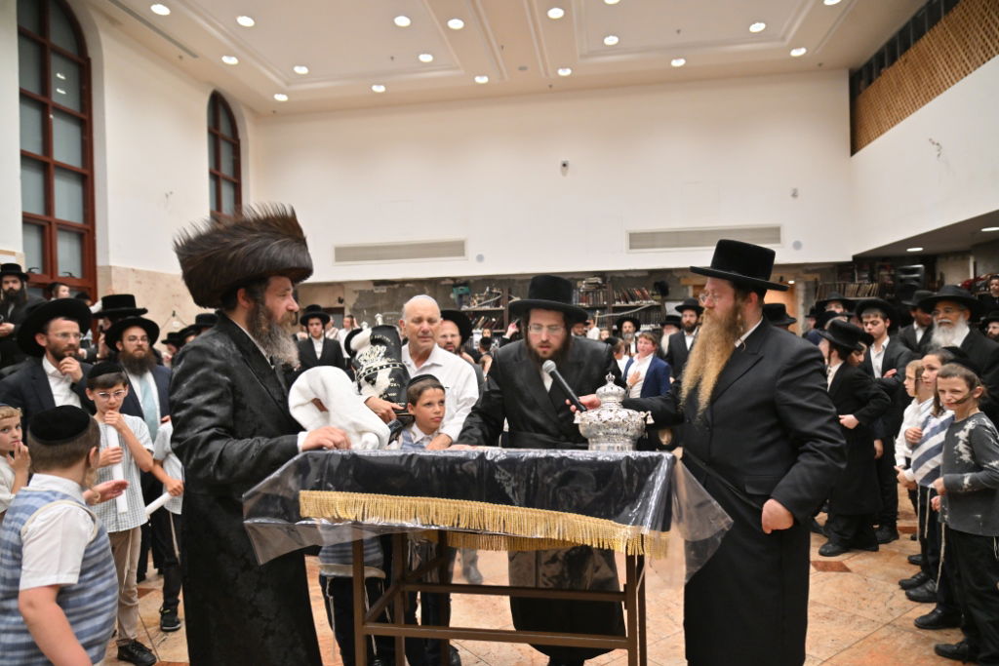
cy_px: 333
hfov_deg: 73.7
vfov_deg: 53.1
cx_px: 500
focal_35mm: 24
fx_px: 666
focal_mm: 24
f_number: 4
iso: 800
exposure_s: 1/200
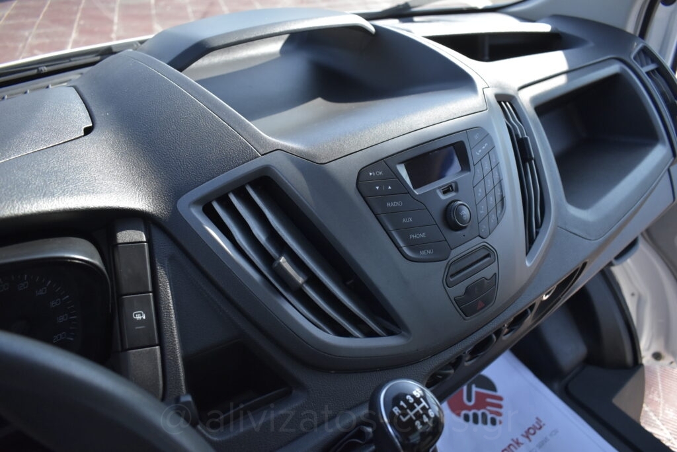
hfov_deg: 67.4
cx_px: 338
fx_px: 508
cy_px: 226
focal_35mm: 27
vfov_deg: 48.0
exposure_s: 1/2000
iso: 1600
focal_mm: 18
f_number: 3.5
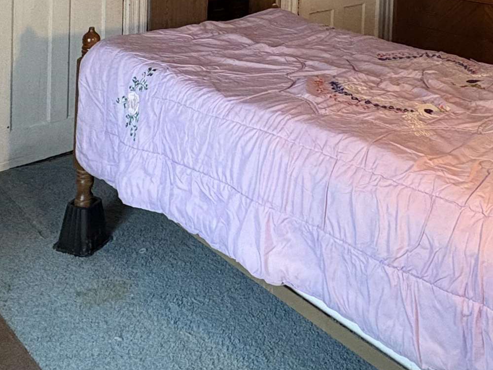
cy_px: -76
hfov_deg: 43.7
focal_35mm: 43
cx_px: 288
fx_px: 612
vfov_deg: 29.0
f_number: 2.2
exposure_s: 1/60
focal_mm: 2.22
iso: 640
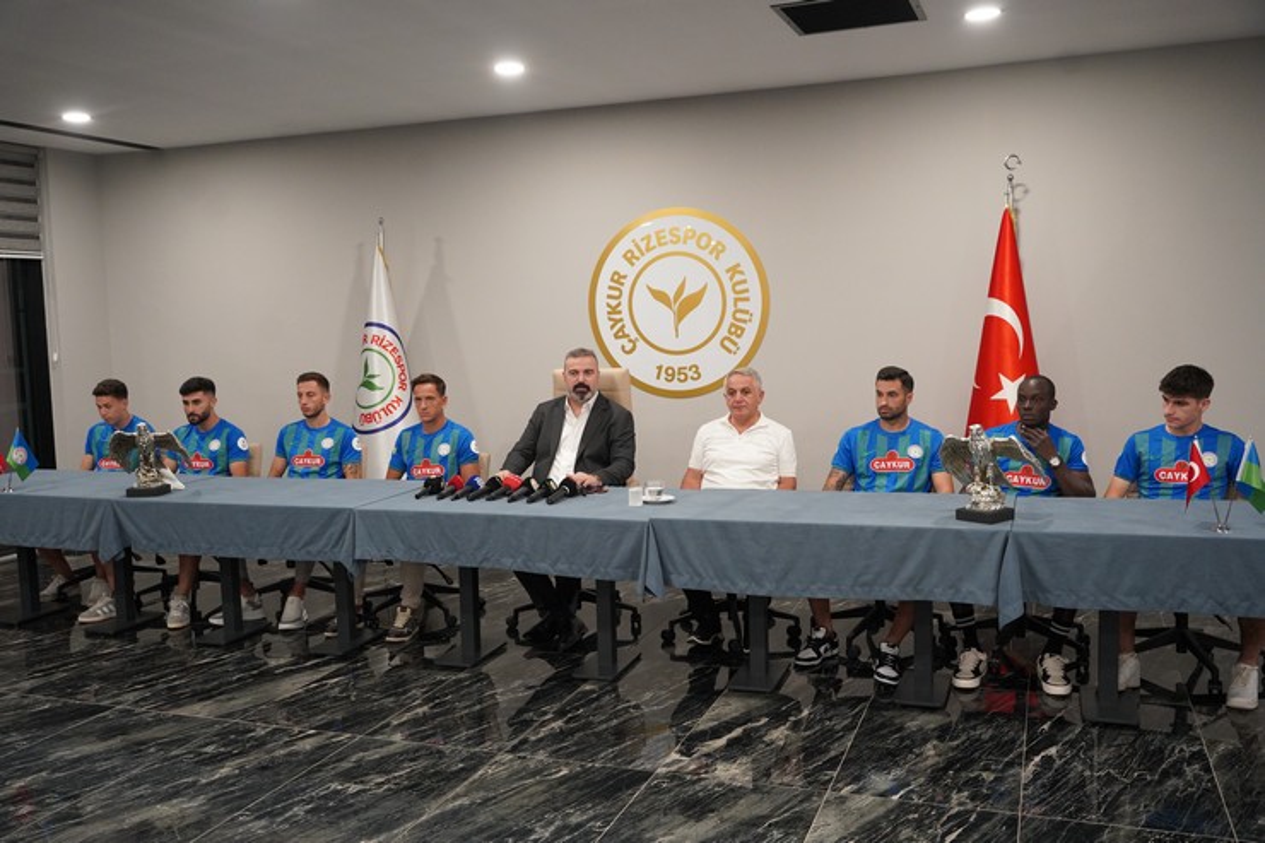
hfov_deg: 57.5
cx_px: 632
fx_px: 1152
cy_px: 422
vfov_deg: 40.2
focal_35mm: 33
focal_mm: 32.8
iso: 5000
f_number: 4
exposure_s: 1/160
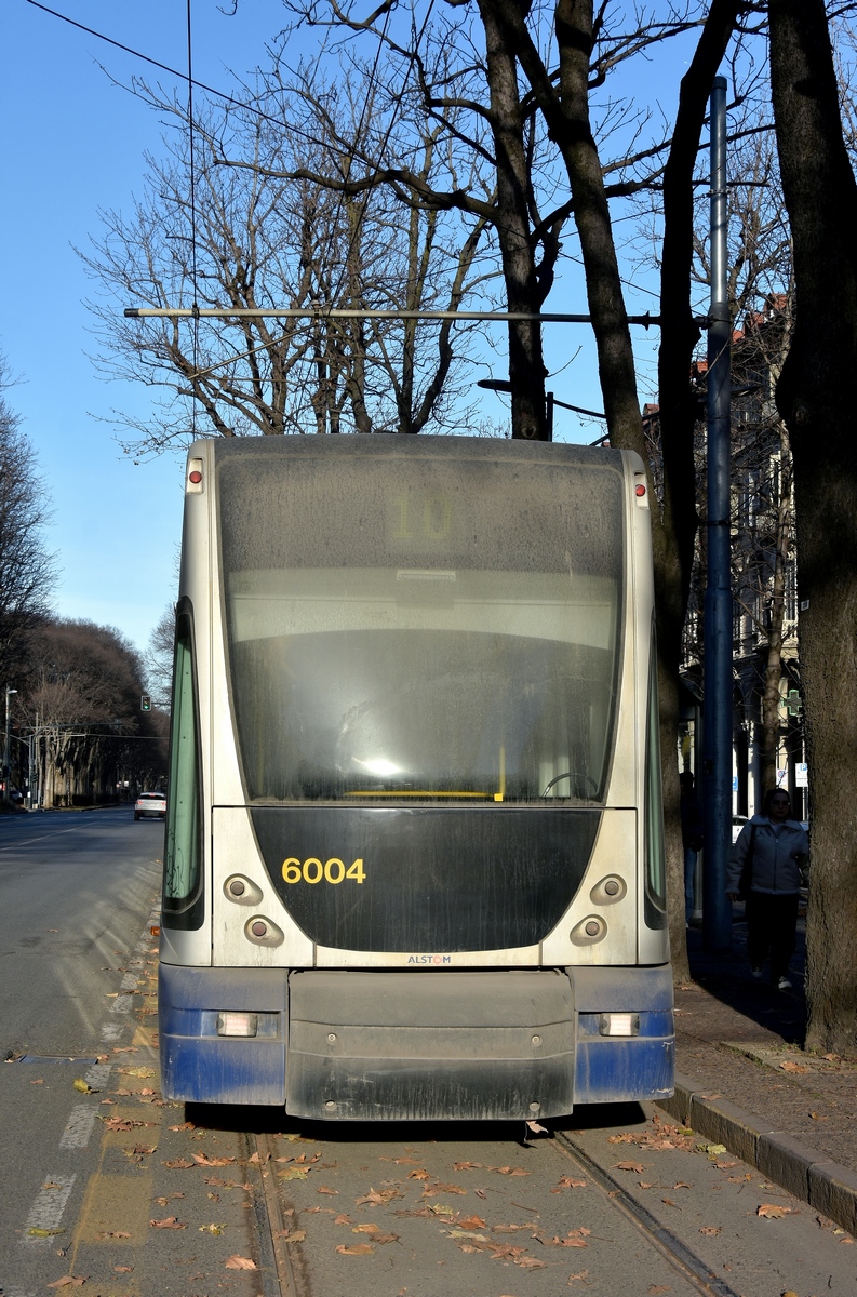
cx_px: 428
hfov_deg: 25.6
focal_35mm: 52
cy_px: 648
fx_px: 1886
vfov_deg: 37.9
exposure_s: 1/320
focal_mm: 35
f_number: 9
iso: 160
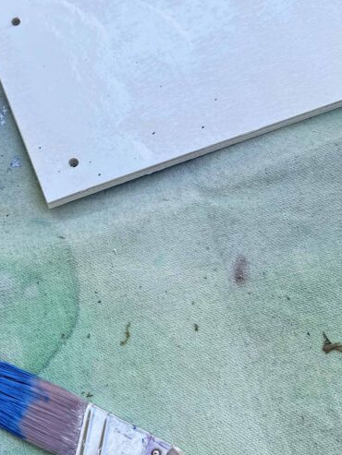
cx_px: -7
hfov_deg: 25.6
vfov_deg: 35.4
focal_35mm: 54
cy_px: 278
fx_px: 711
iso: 50
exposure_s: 1/786
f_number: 1.5
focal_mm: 5.7
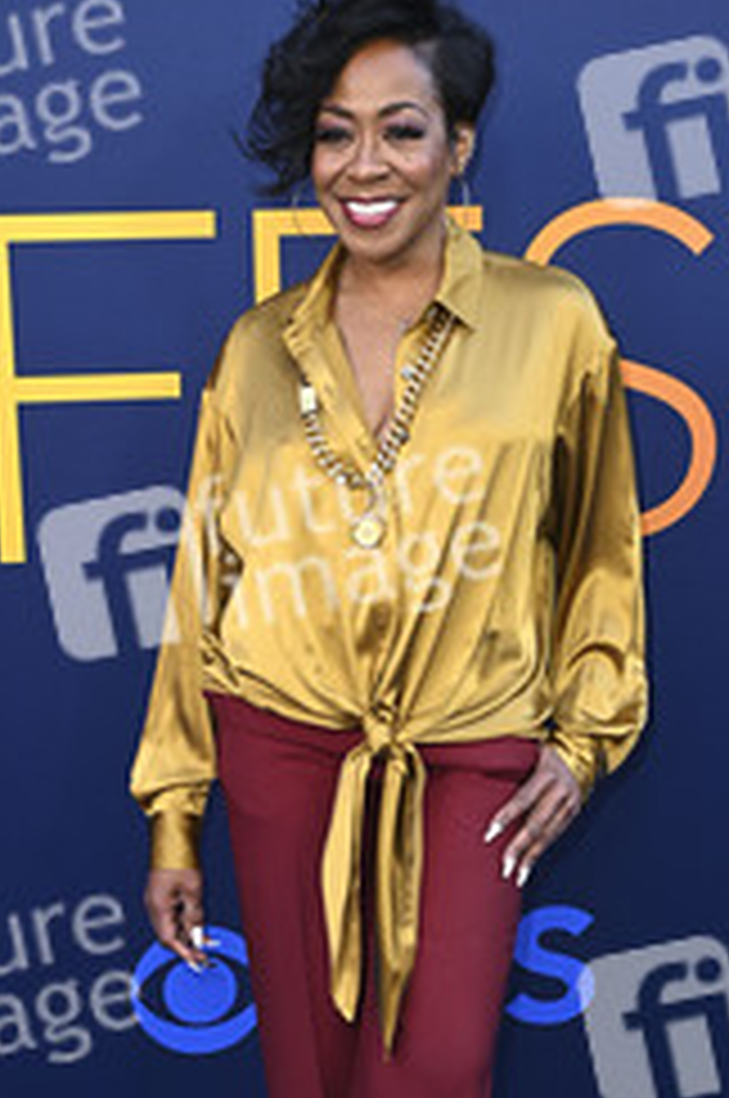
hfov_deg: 21.2
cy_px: 778
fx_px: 1949
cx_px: 400
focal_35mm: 64
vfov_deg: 31.1
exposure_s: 1/200
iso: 640
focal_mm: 39
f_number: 5.6
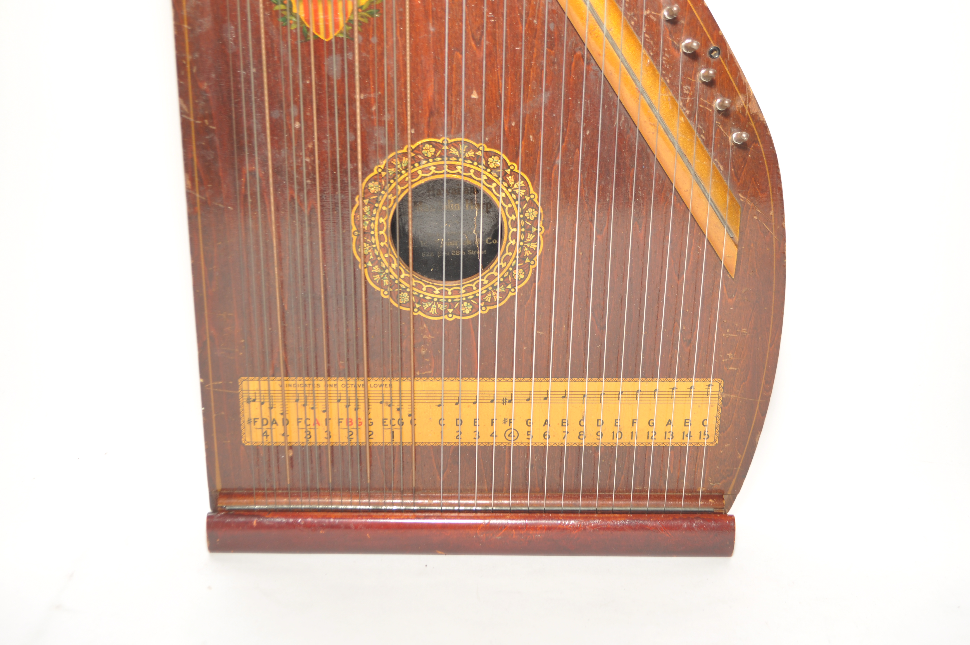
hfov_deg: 41.2
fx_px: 1292
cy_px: 322
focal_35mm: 48
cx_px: 485
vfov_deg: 28.0
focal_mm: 32
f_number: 5.6
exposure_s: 1/15
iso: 200
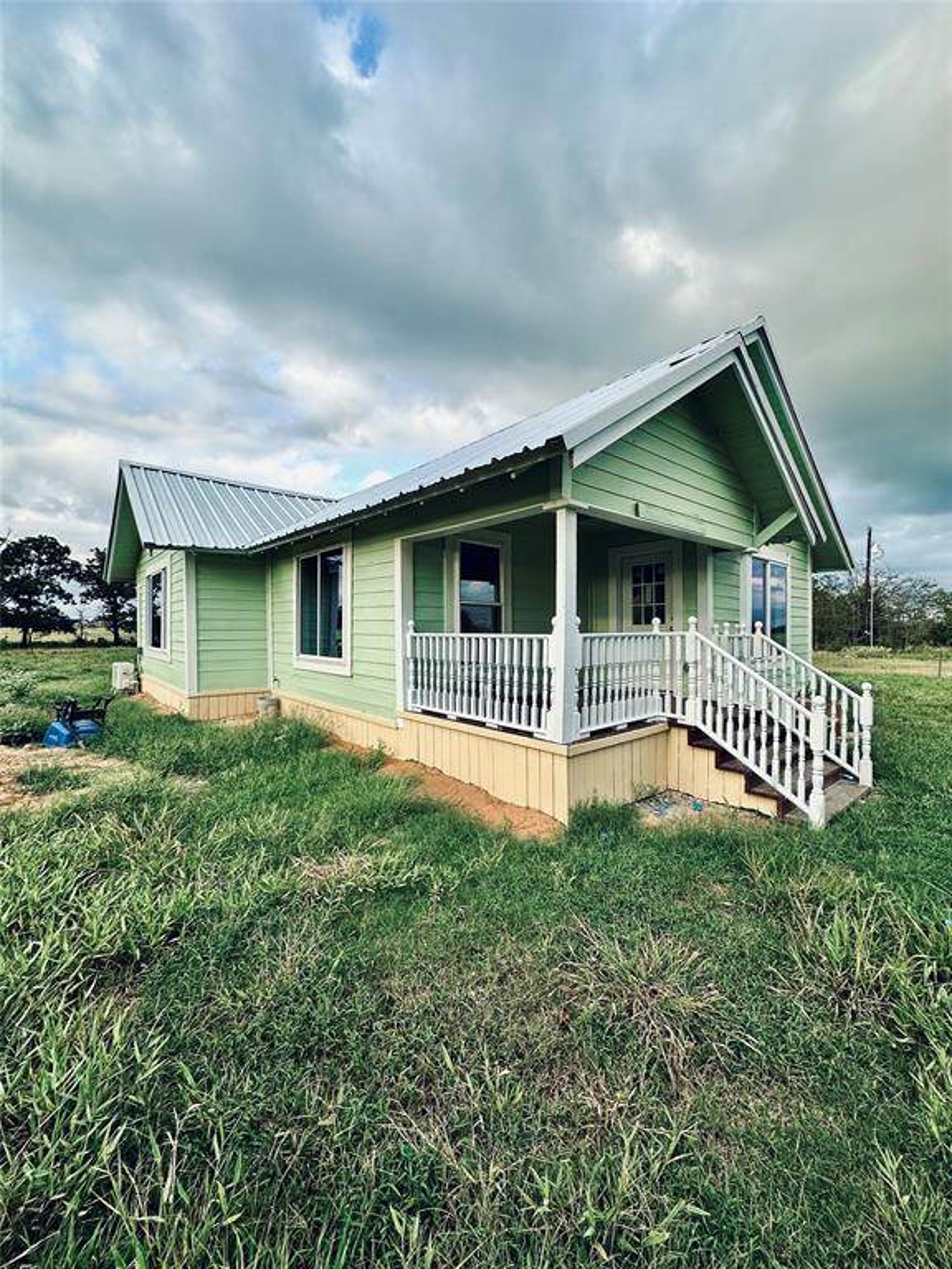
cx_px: 476
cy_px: 634
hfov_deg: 85.7
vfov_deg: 102.1
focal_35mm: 14
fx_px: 513
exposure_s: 1/506
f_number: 2.2
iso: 40
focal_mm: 2.22
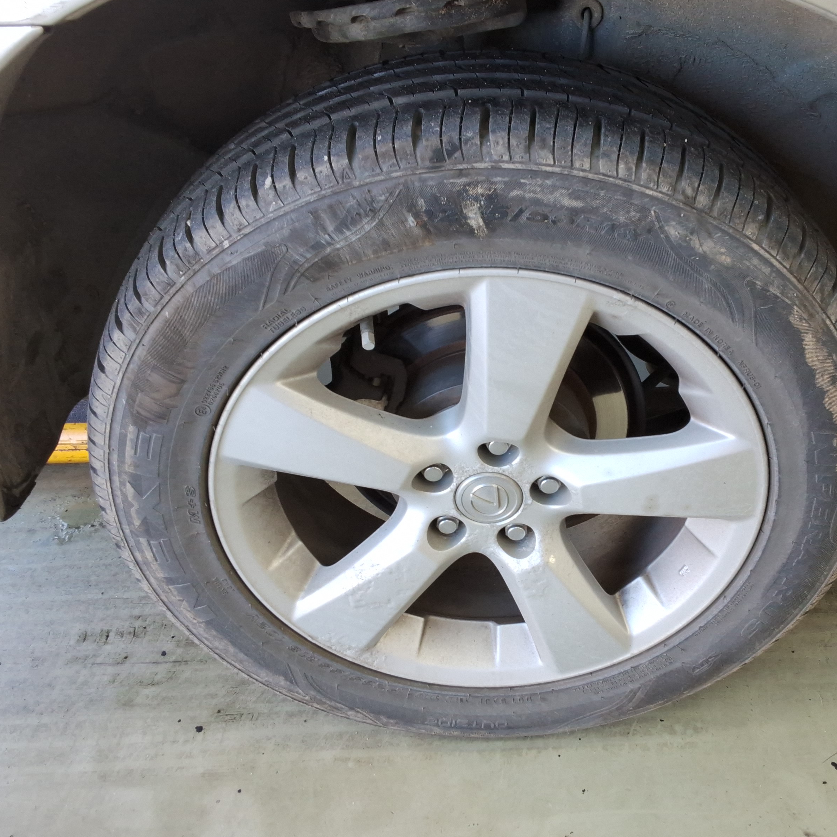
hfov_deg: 48.2
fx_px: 930
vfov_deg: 48.5
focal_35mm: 34
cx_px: 494
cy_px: 416
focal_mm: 2.91
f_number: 1.9
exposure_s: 1/60
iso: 45
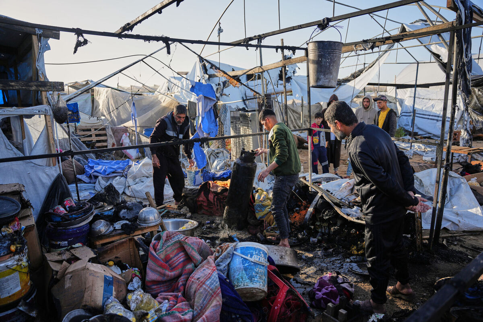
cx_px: 242
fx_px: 322
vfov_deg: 53.1
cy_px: 161
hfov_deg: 73.7
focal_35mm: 24
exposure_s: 1/1600
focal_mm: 24
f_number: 2.8
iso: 200
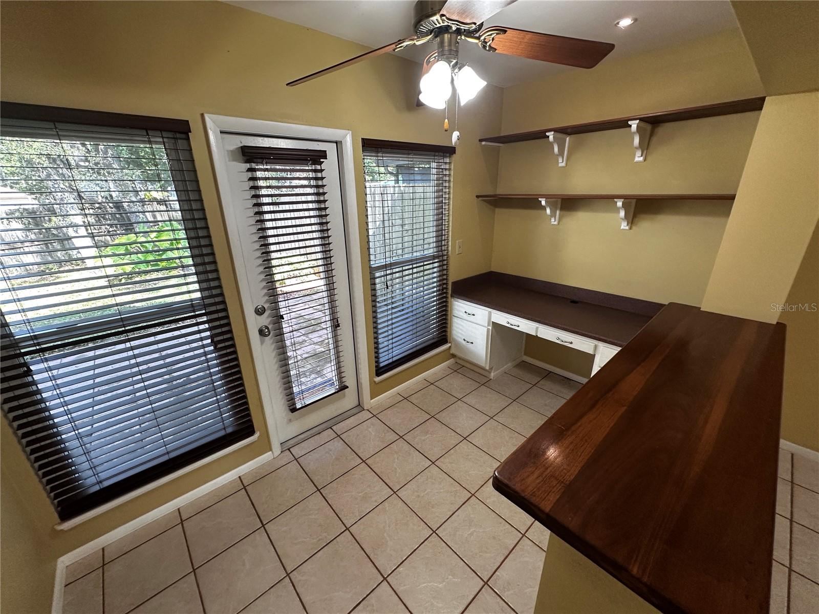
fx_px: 331
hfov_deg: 102.1
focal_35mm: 14
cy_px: 307
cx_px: 410
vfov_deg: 85.7
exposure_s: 1/120
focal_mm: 2.22
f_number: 2.2
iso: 200
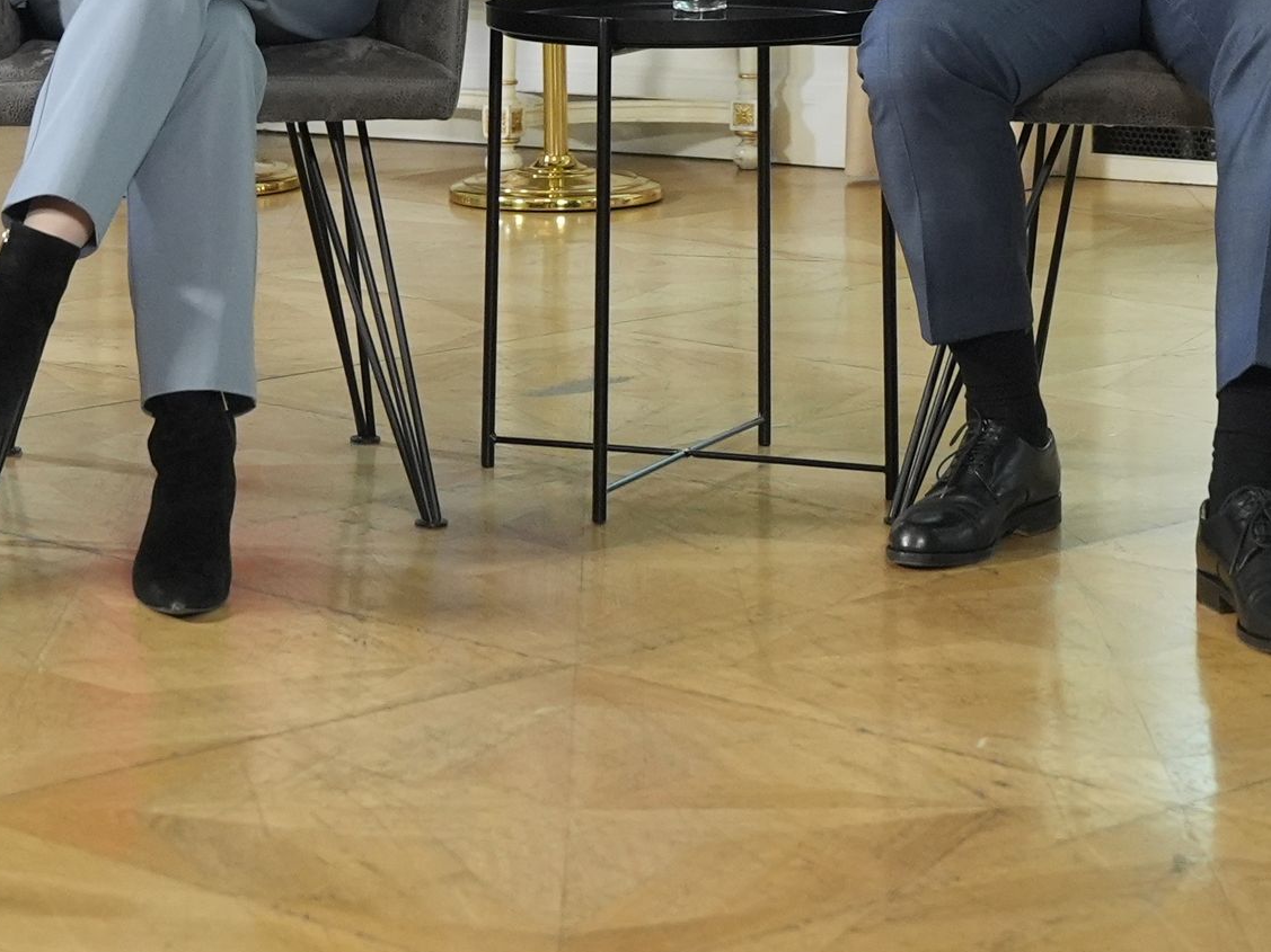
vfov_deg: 12.3
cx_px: 742
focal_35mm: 116
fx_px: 4259
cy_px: -359
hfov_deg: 17.0
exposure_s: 1/200
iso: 2000
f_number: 4
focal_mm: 34
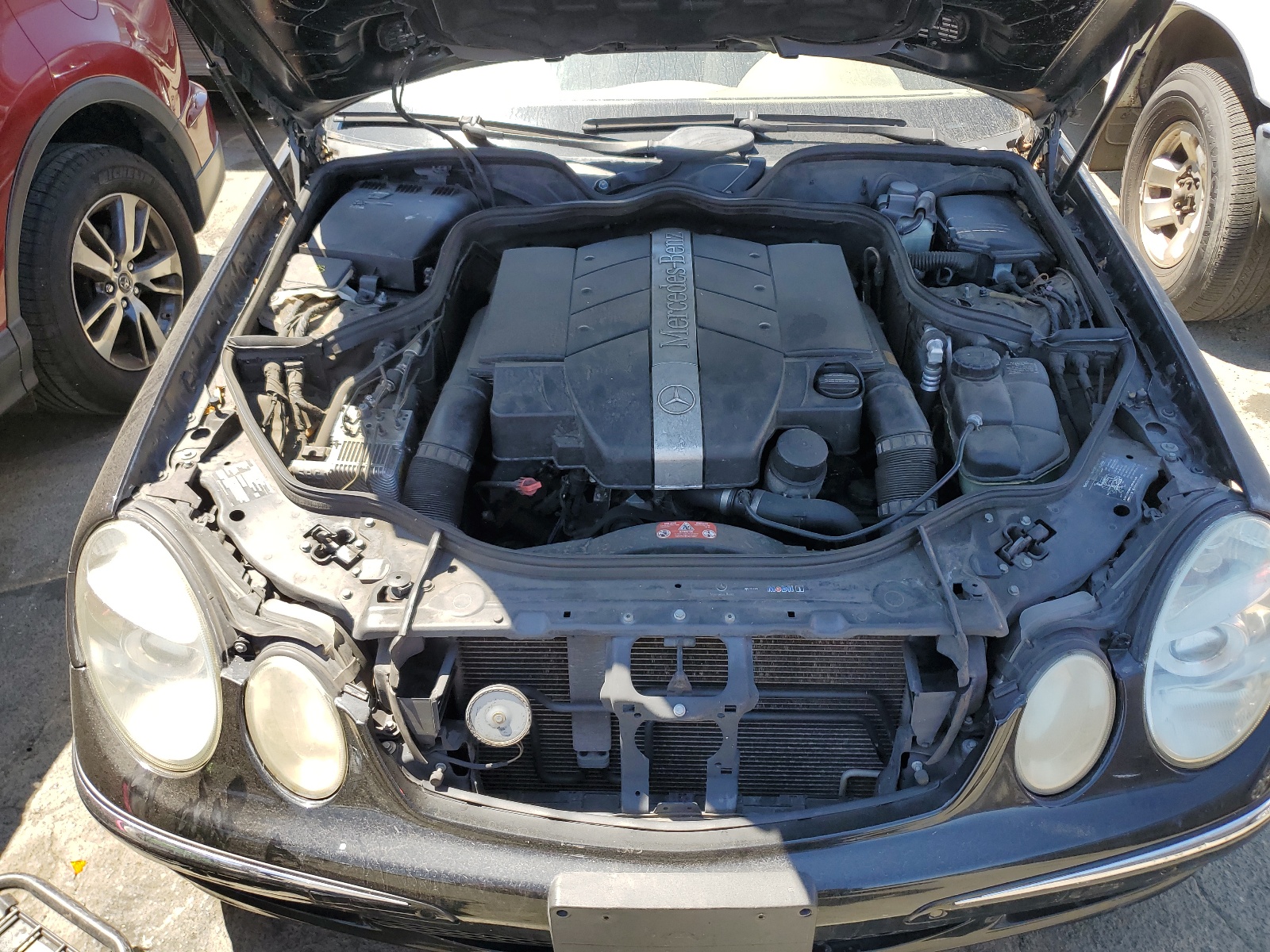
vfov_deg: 53.1
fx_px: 954
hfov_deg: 67.3
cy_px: 476
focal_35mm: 26
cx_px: 635
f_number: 1.5
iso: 50
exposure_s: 1/667
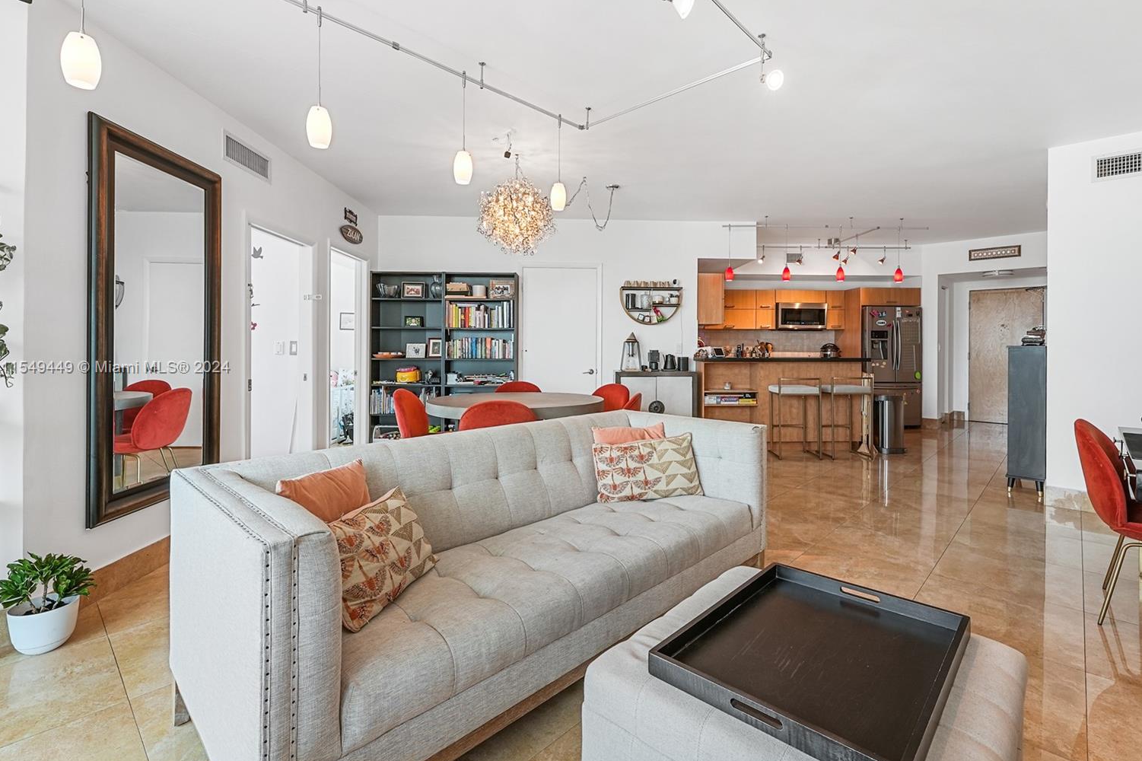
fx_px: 518
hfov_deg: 95.6
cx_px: 595
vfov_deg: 72.6
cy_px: 368
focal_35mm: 16
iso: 400
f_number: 8
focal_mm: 15.3
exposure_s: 1/8
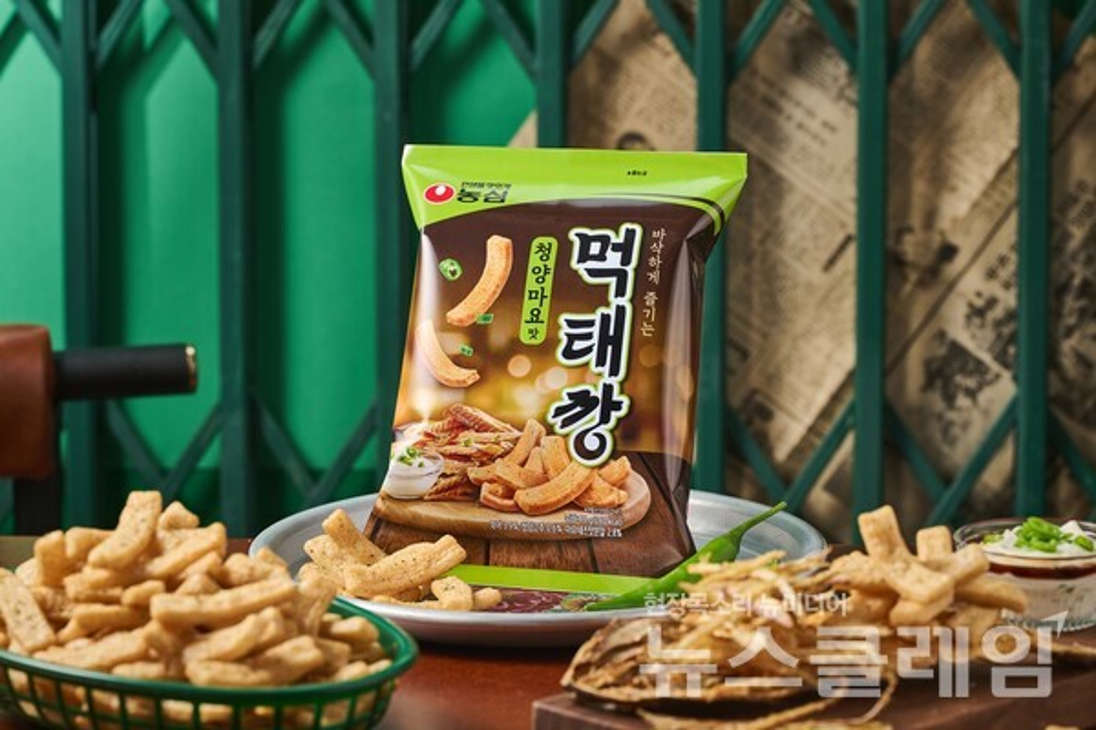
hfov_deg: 19.5
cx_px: 548
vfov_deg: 13.0
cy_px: 365
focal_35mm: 105
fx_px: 3196
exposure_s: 1/200
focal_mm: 105
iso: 32
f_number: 8
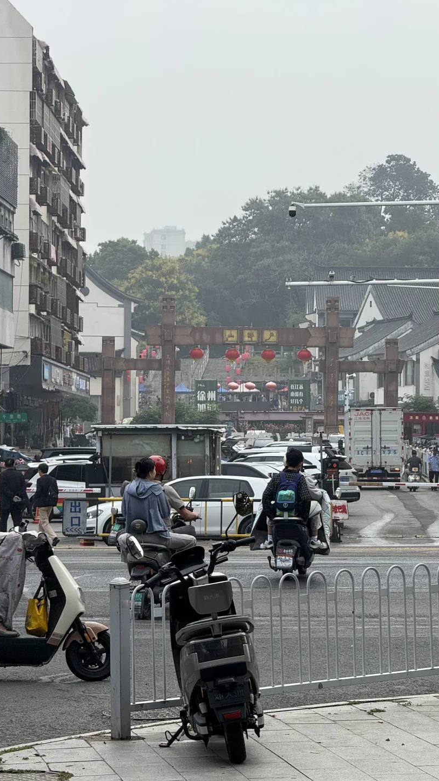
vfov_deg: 16.4
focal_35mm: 131
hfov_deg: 9.3
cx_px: 261
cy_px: 390
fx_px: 2712
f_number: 2.8
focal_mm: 15.66
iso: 50
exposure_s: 1/1148
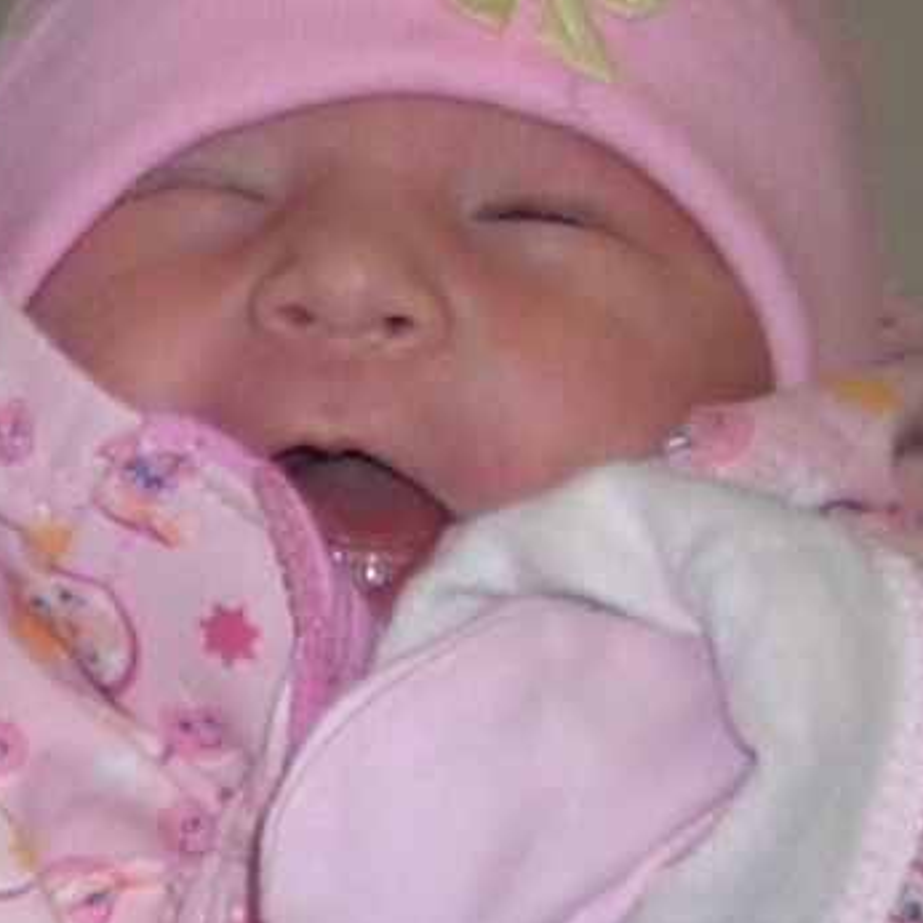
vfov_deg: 7.2
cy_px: 638
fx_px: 7300
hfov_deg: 6.8
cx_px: -1358
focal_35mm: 242
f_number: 2.8
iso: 64
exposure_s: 1/30
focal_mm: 6.2
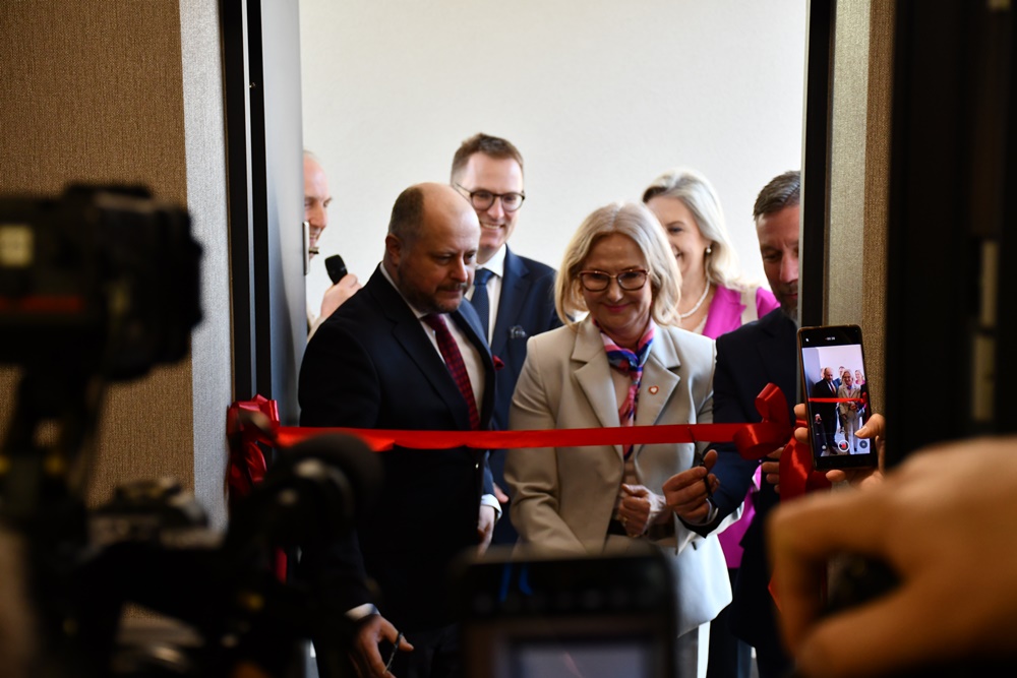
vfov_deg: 18.9
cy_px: 339
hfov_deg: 28.1
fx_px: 2034
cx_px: 508
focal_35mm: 72
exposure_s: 1/200
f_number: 4.5
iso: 800
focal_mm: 48
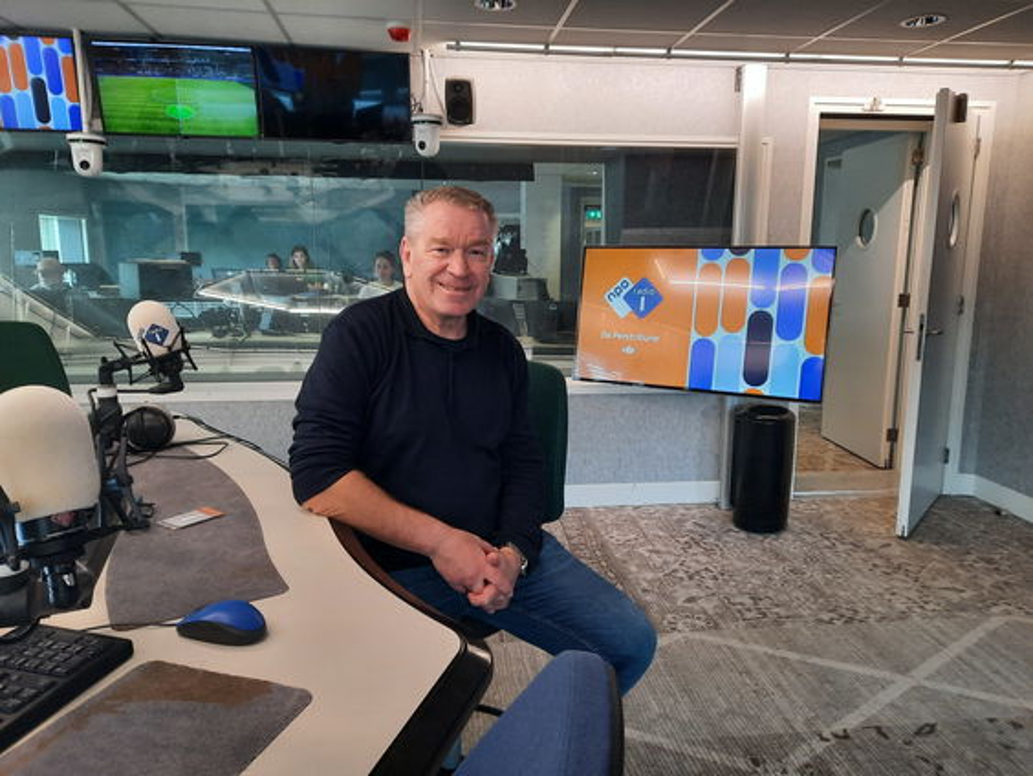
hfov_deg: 69.3
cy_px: 388
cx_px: 516
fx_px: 747
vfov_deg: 55.0
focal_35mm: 25
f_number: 2
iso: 250
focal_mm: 4.6
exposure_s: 1/50
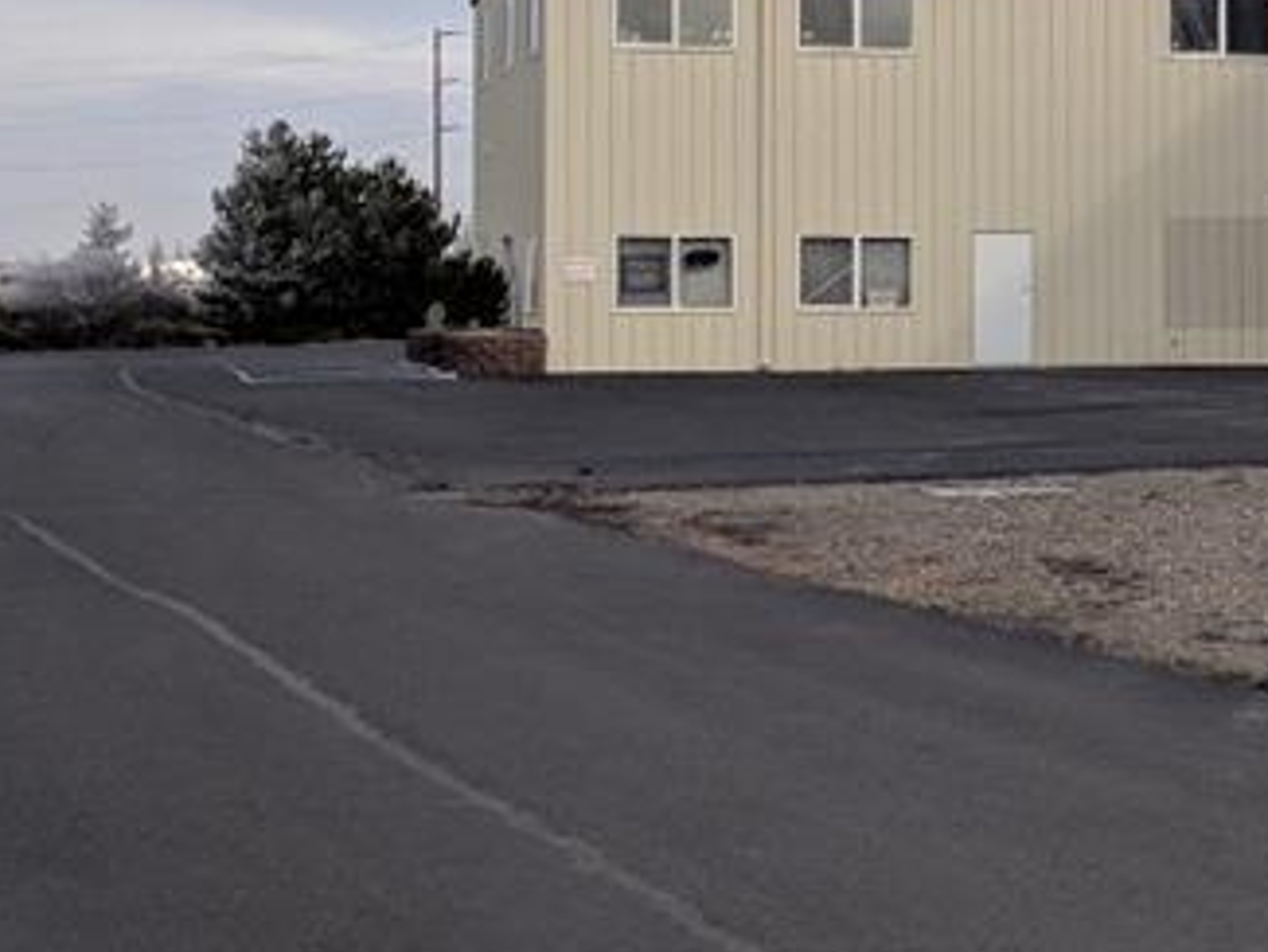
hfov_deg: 14.8
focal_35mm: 120
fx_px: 4397
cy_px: 211
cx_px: 2130
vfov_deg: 12.3
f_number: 2
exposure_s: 1/1389
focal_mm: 4.67
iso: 60
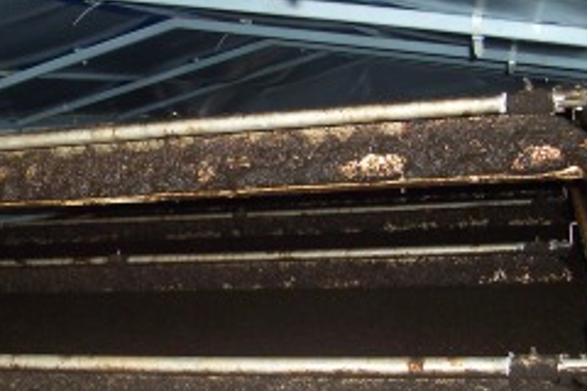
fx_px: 962
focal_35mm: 59
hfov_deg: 33.5
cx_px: 179
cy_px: 210
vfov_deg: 23.0
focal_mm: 5.6
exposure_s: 1/60
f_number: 2.8
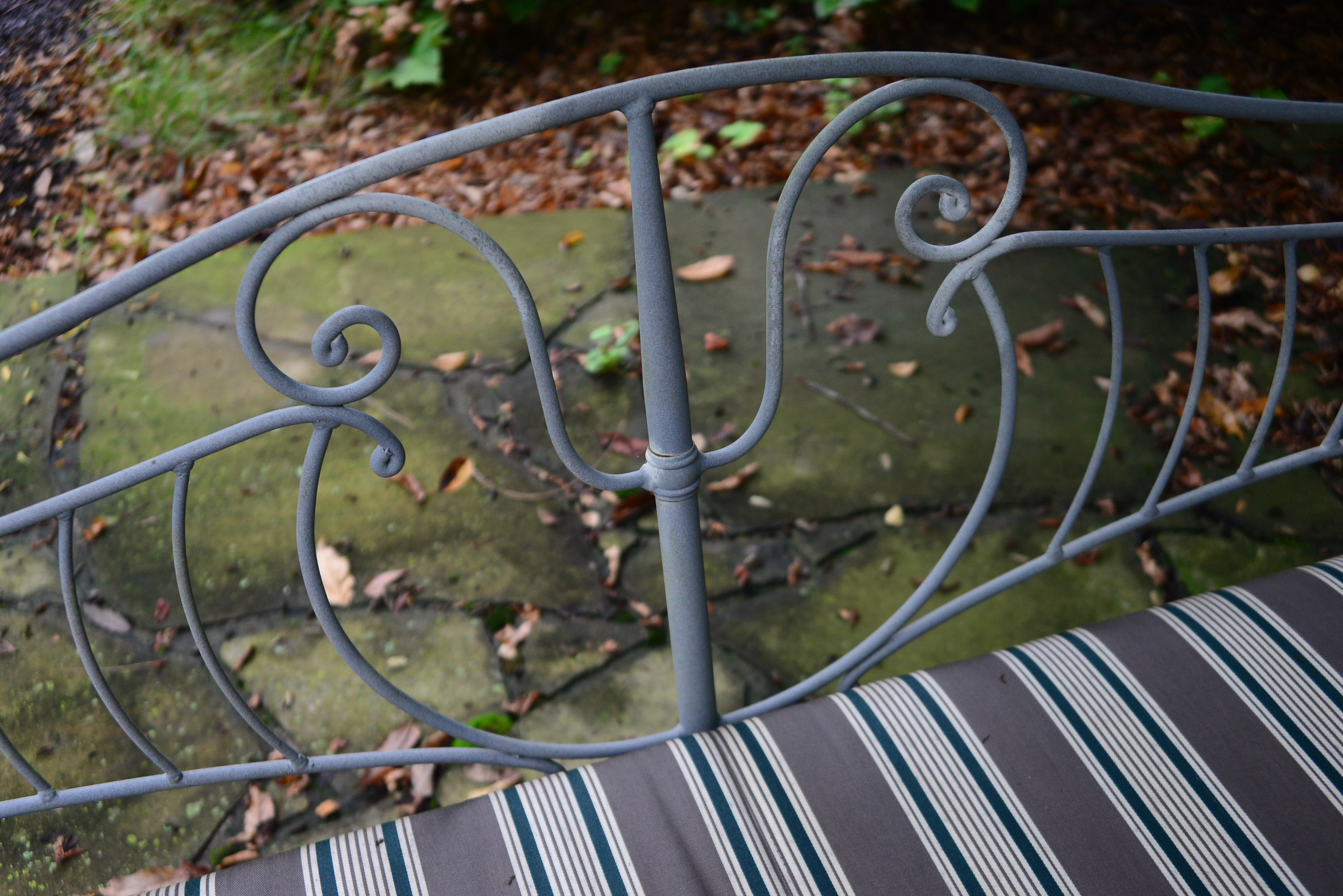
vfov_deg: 31.9
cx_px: 672
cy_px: 448
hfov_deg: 46.4
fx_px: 1567
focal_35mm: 42
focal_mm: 42
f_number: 4.5
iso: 1250
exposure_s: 1/320
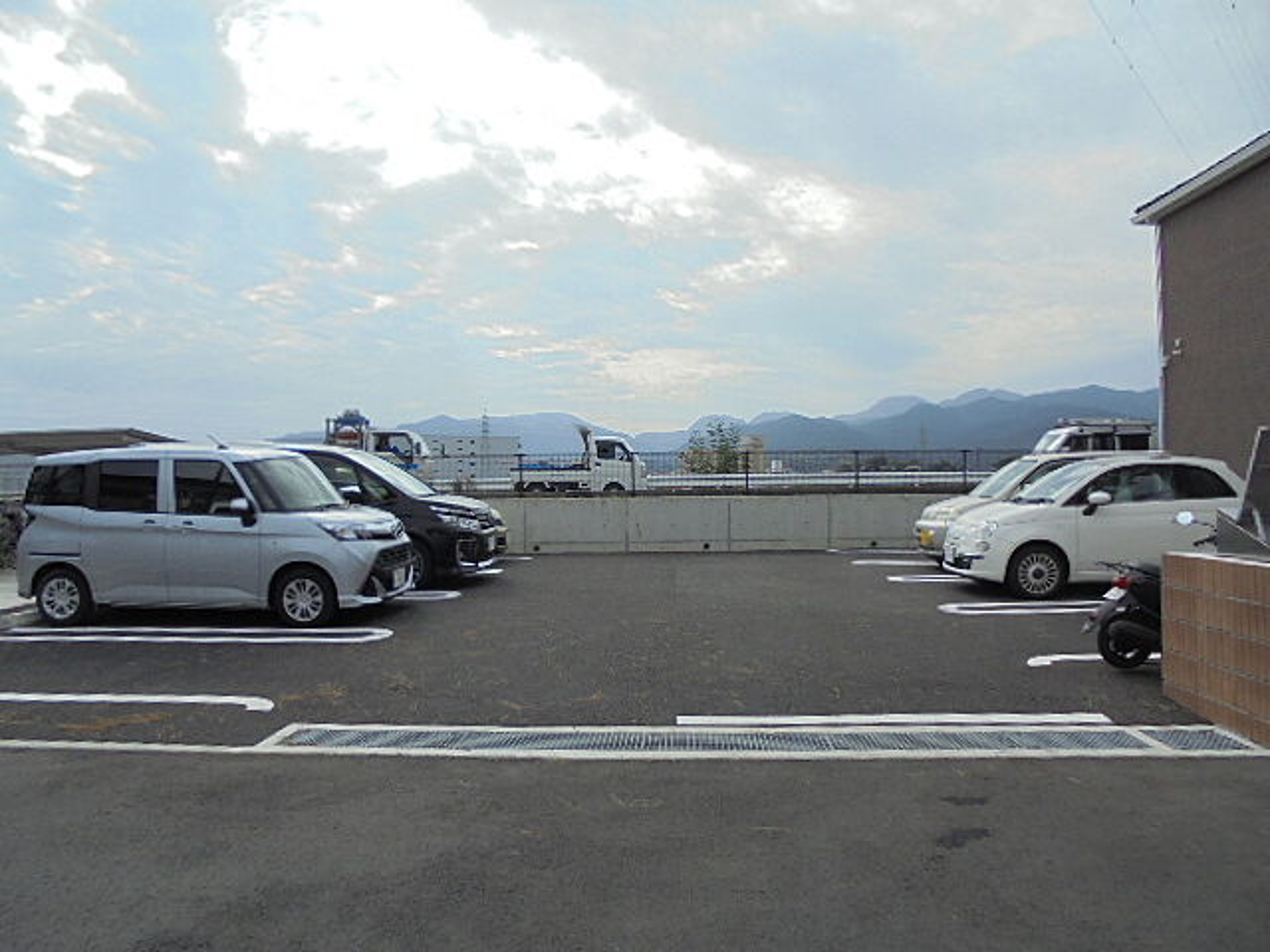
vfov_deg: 53.1
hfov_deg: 67.3
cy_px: 476
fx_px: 954
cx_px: 635
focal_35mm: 26
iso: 100
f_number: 11.5
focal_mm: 4.6
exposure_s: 1/125
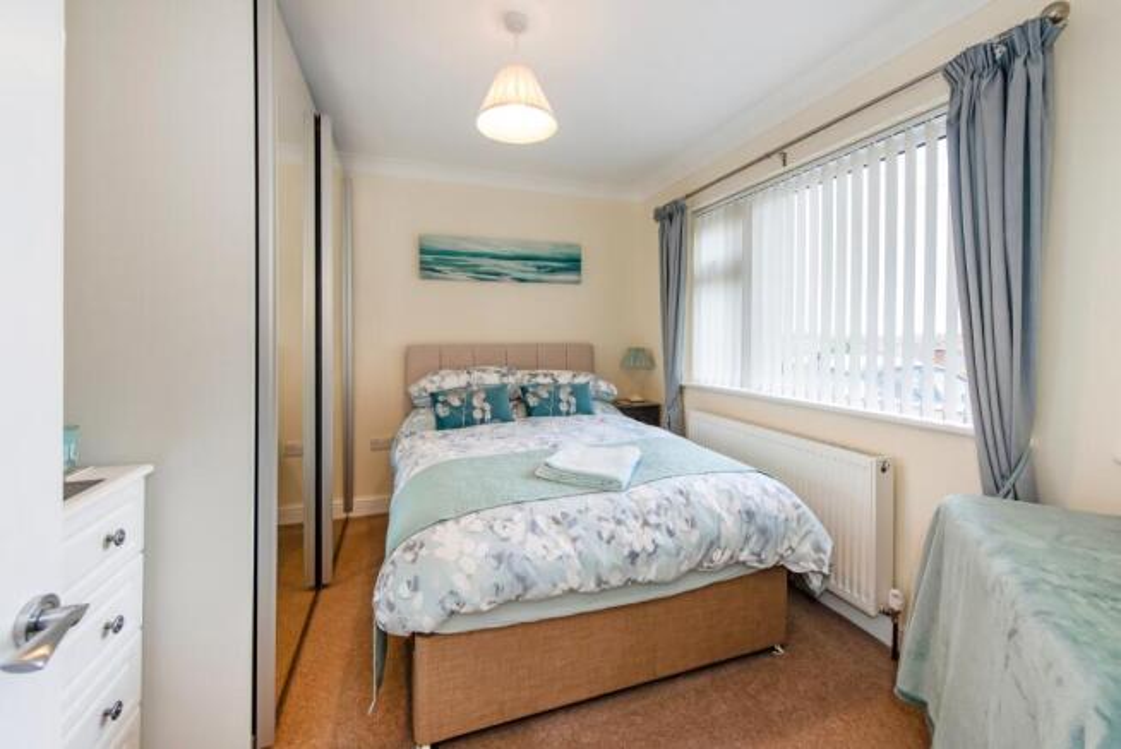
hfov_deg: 104.2
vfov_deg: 81.3
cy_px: 374
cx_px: 560
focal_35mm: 14
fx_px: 436
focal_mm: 14
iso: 320
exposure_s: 1/40
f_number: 9
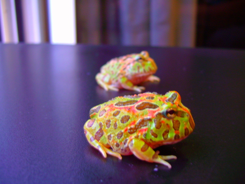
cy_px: 92
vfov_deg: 40.7
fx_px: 248
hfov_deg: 52.6
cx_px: 122
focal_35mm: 35
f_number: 2.8
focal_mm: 5.8
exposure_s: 1/2.18
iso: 100
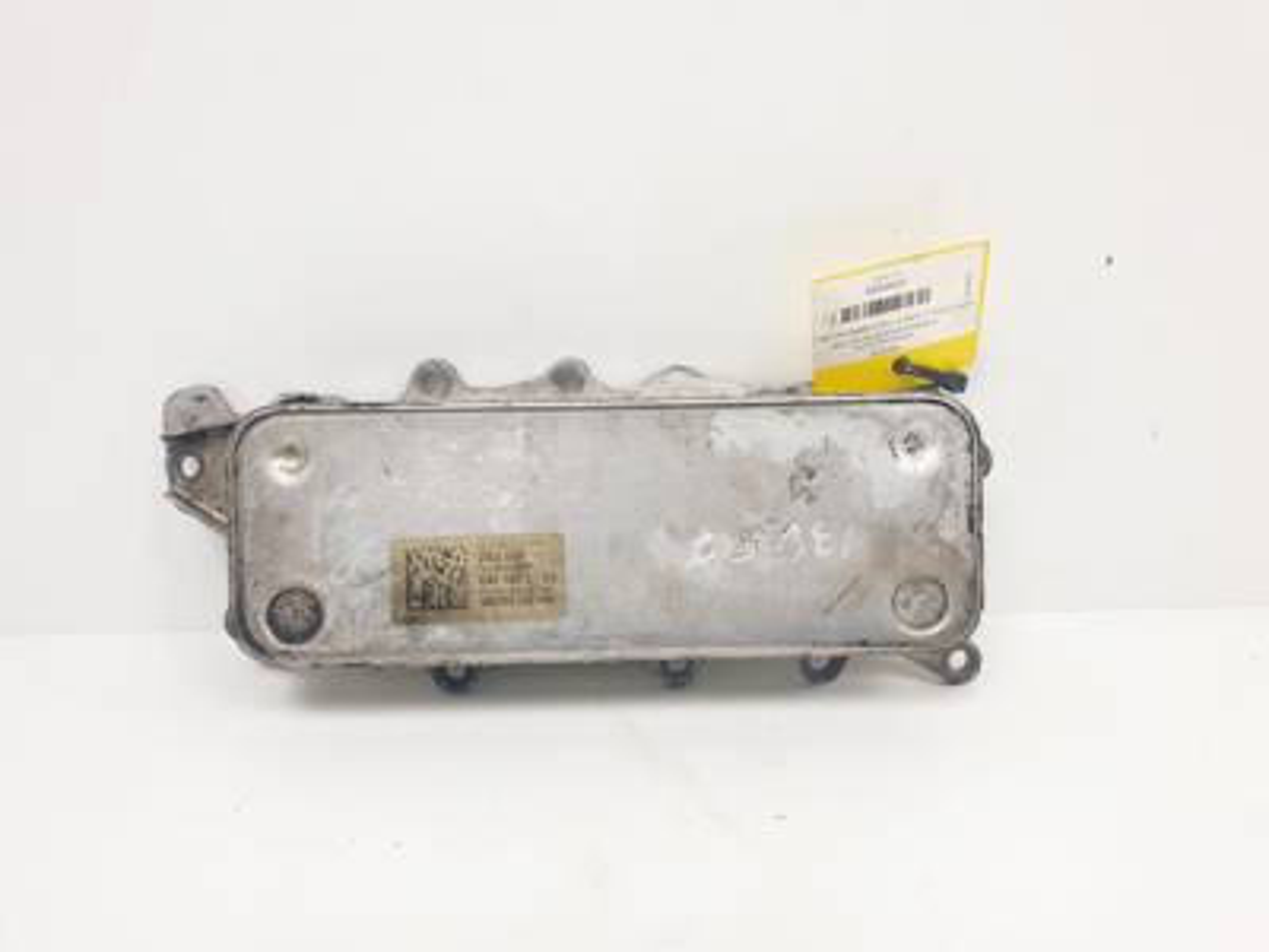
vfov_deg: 53.1
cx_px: 634
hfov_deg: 67.3
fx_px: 953
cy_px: 476
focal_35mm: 26
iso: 50
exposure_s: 1/234
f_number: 2.4
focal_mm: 4.3
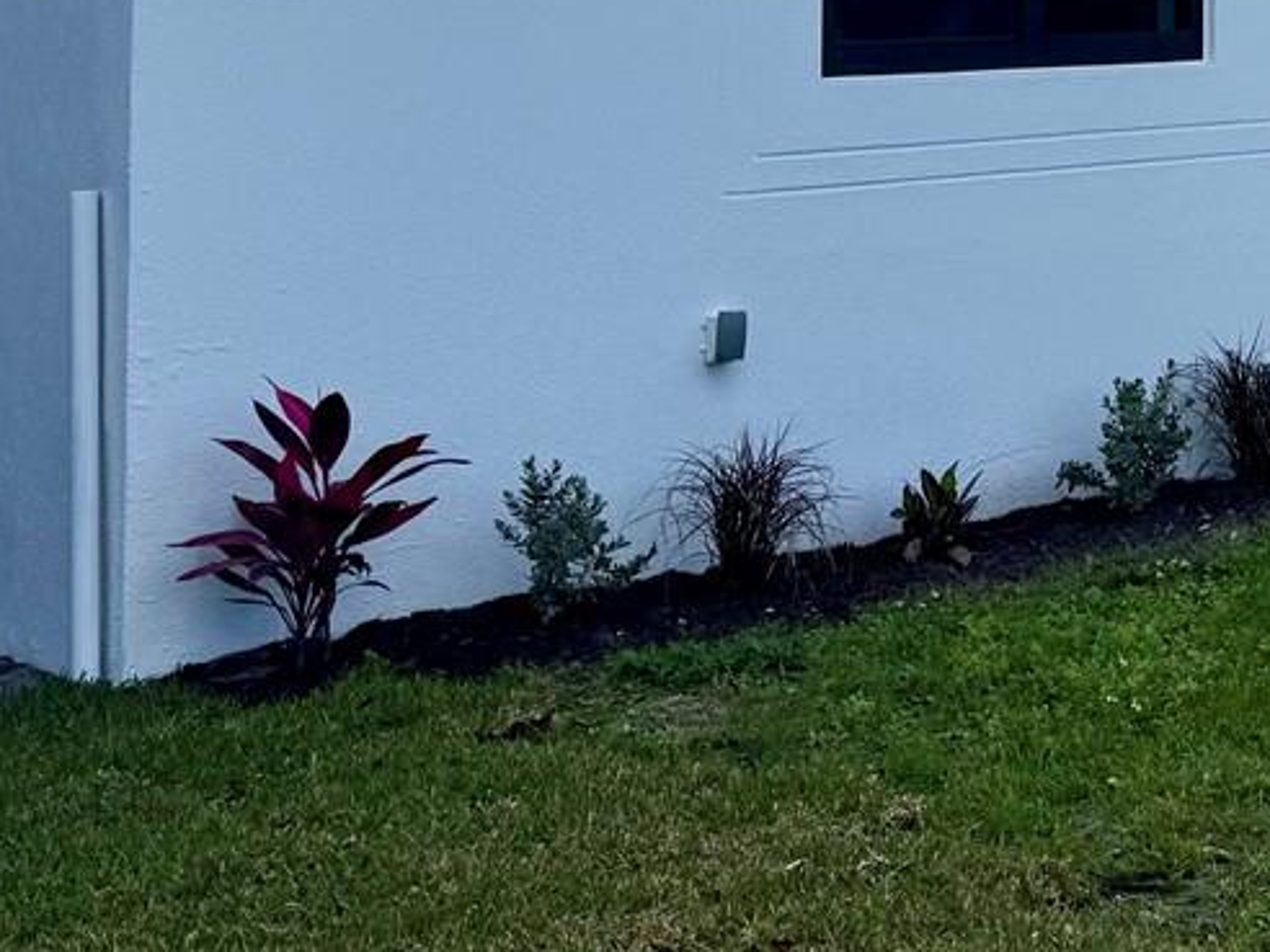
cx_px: 1835
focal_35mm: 78
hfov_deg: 21.5
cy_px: -263
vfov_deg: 17.8
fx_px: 2862
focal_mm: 6.76
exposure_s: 1/7092
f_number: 1.78
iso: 80
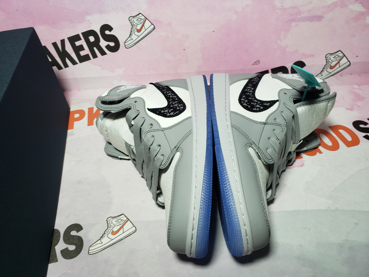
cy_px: 138
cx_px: 184
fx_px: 277
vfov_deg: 53.1
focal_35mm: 26
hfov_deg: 67.3
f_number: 2.4
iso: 50
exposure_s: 1/201
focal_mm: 4.3
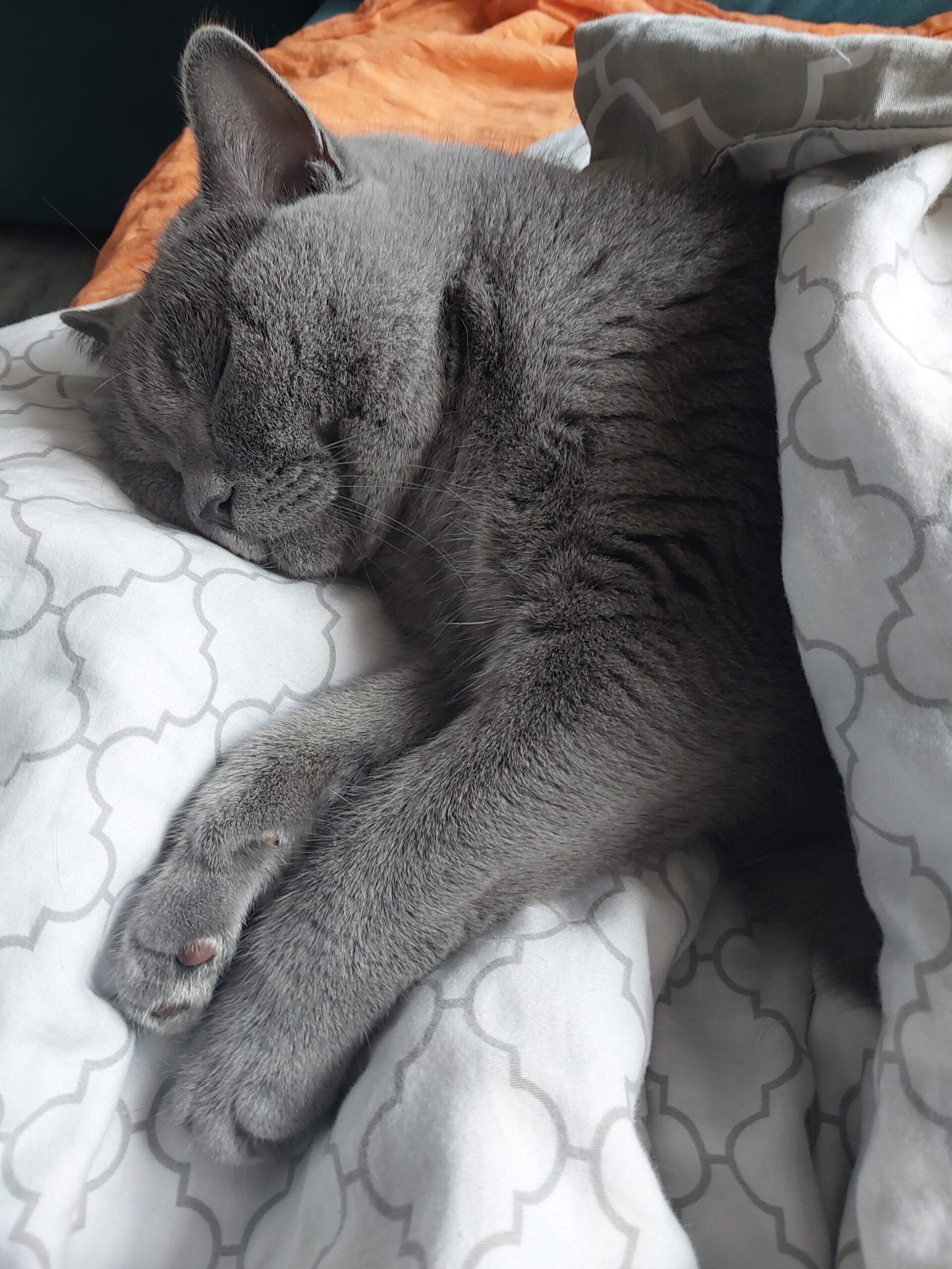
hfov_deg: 46.8
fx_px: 1100
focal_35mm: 30
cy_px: 634
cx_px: 476
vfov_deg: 60.0
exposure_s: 1/50
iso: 160
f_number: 1.8
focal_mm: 4.6
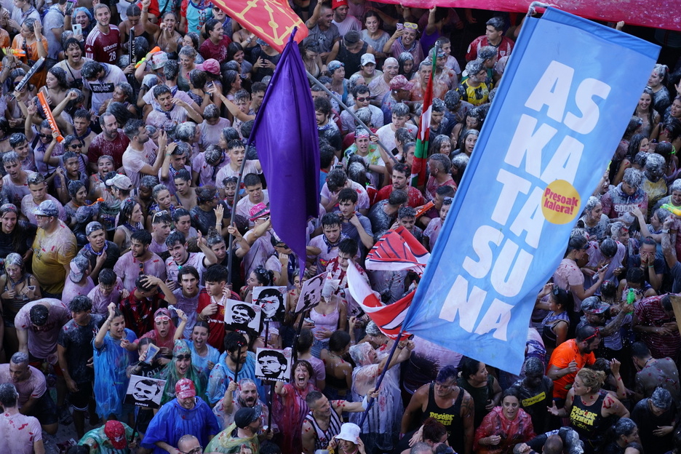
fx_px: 1986
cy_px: 227
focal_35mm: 105
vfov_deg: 13.0
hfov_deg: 19.5
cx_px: 340
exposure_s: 1/320
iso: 250
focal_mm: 105
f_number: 4
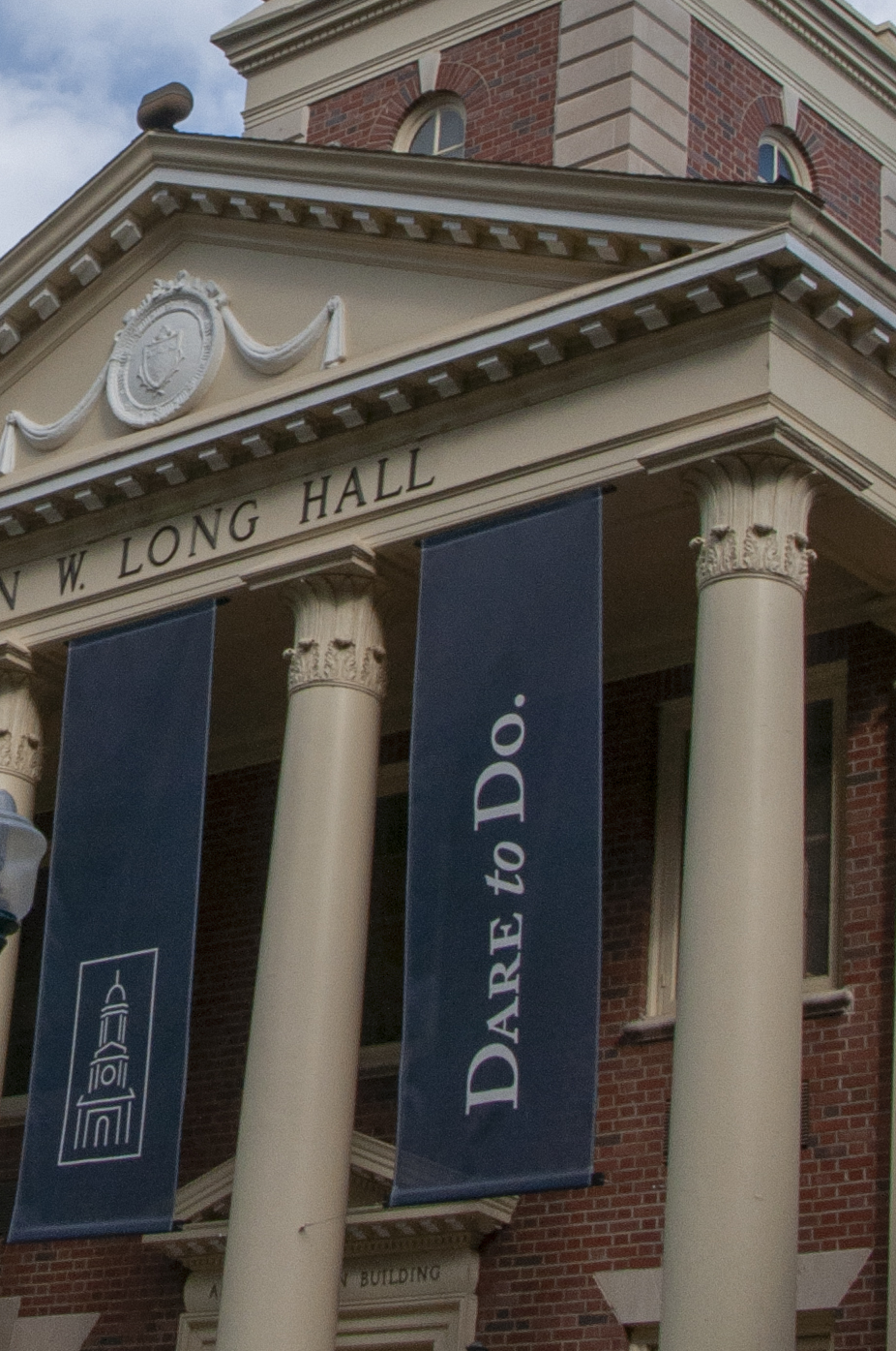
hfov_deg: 16.0
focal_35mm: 83
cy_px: 259
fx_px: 3108
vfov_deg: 24.1
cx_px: -69
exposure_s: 1/160
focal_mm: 18
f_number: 16
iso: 200
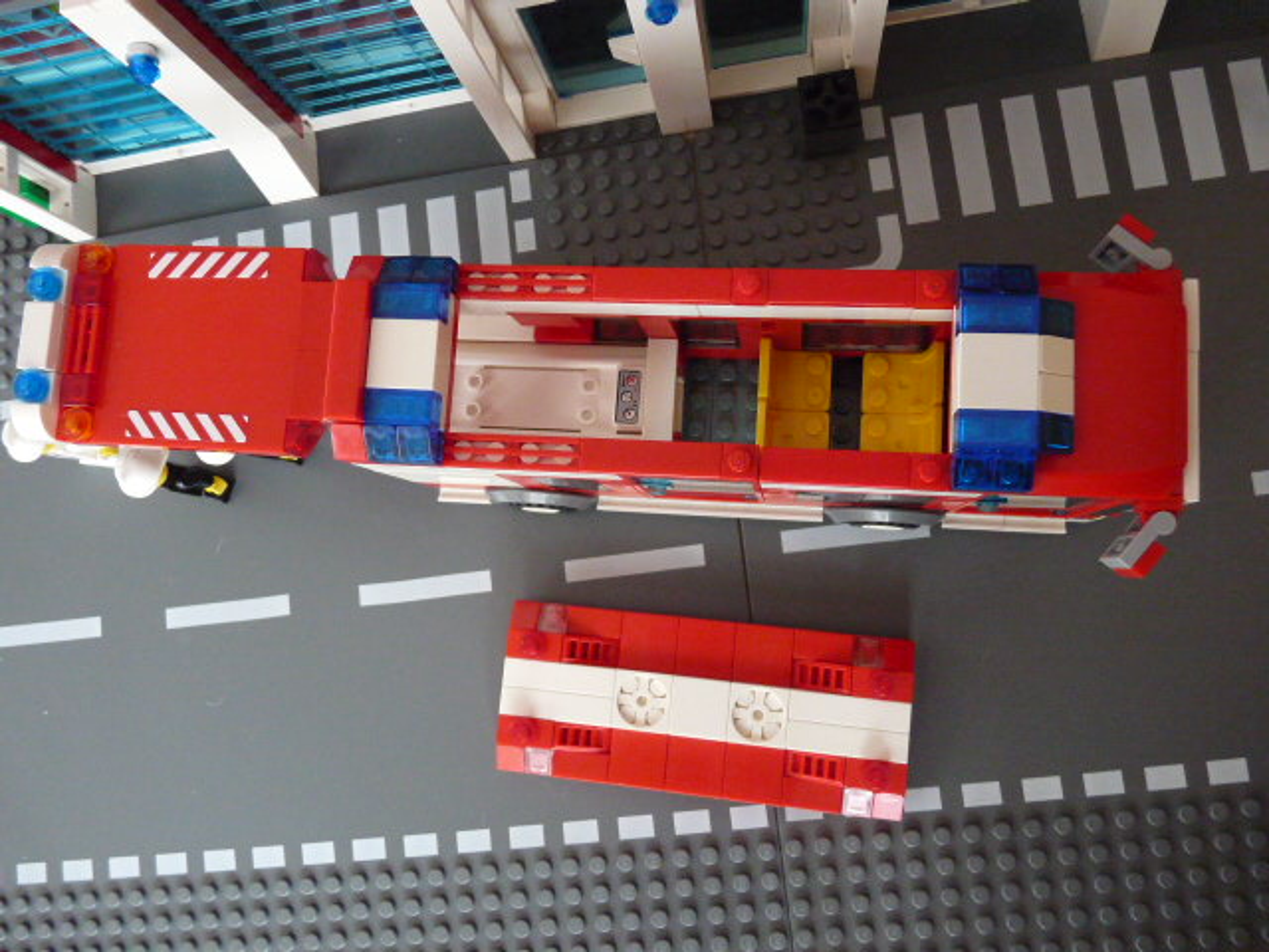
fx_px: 990
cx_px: 634
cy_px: 476
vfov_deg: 51.4
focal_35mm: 27
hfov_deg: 65.3
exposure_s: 1/30
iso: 800
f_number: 2.8
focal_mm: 4.8
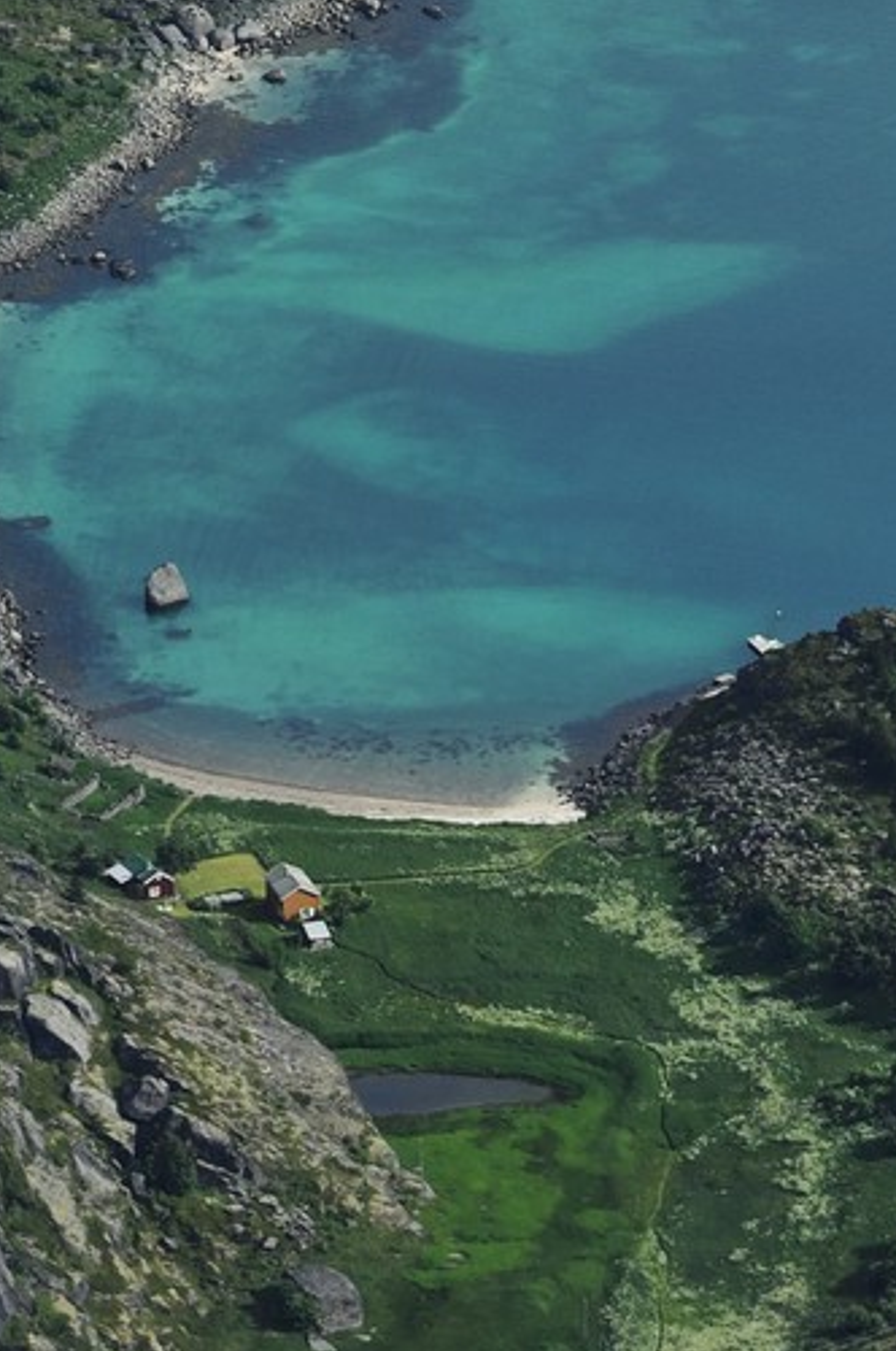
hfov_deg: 2.5
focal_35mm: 557
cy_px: -794
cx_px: -356
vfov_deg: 3.7
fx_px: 20851
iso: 100
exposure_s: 1/1600
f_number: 4
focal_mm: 116
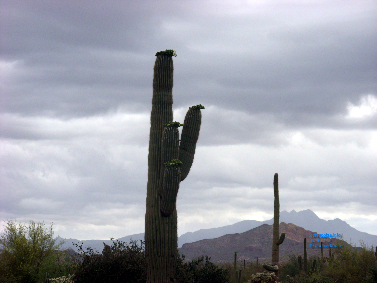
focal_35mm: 114
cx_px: 188
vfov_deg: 13.0
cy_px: 142
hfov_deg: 17.3
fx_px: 1242
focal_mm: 18.9
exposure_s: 1/218
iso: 50
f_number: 3.7
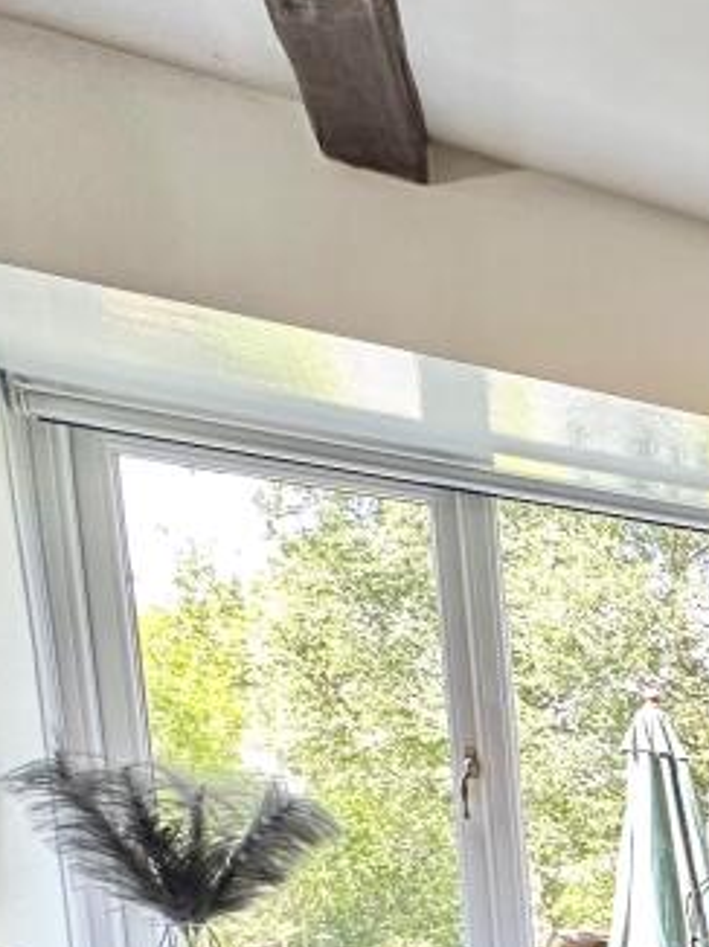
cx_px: 1450
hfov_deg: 18.7
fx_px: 1203
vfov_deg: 35.6
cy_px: 1081
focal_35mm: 44
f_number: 2.2
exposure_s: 1/99
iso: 125
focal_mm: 2.22
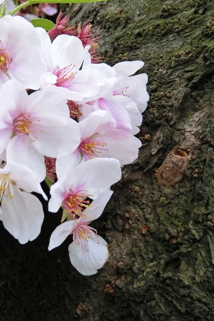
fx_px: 535
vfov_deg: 33.4
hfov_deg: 22.6
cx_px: 75
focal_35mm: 60
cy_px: 160
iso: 250
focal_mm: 7.6
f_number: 4.2
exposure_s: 1/125
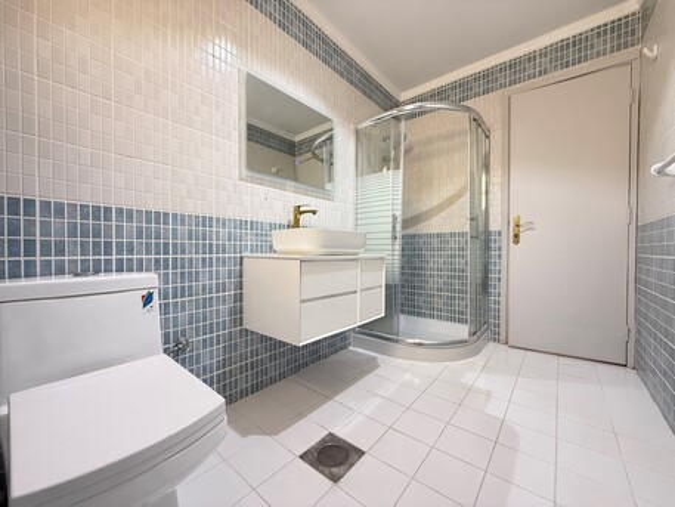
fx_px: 273
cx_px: 338
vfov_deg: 85.7
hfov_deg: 102.0
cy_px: 254
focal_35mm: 14
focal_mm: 2.22
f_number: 2.2
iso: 320
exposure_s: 1/99
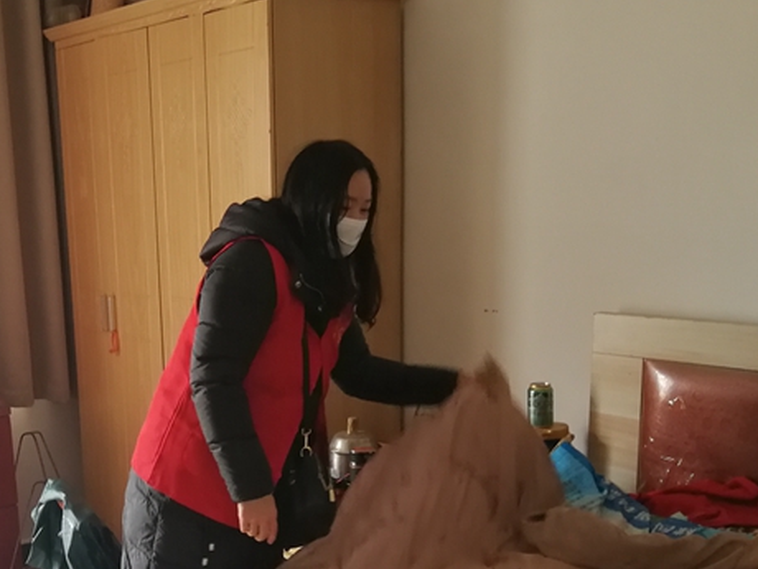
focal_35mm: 47
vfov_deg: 30.6
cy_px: 397
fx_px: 1029
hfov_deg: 39.8
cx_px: 236
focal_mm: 3.95
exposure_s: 1/33.3
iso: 320
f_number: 2.2
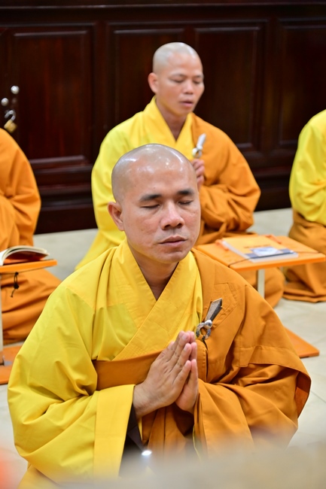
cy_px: 244
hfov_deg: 16.6
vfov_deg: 24.8
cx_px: 163
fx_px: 1114
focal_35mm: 82
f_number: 4
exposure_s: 1/50
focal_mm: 82
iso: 1600
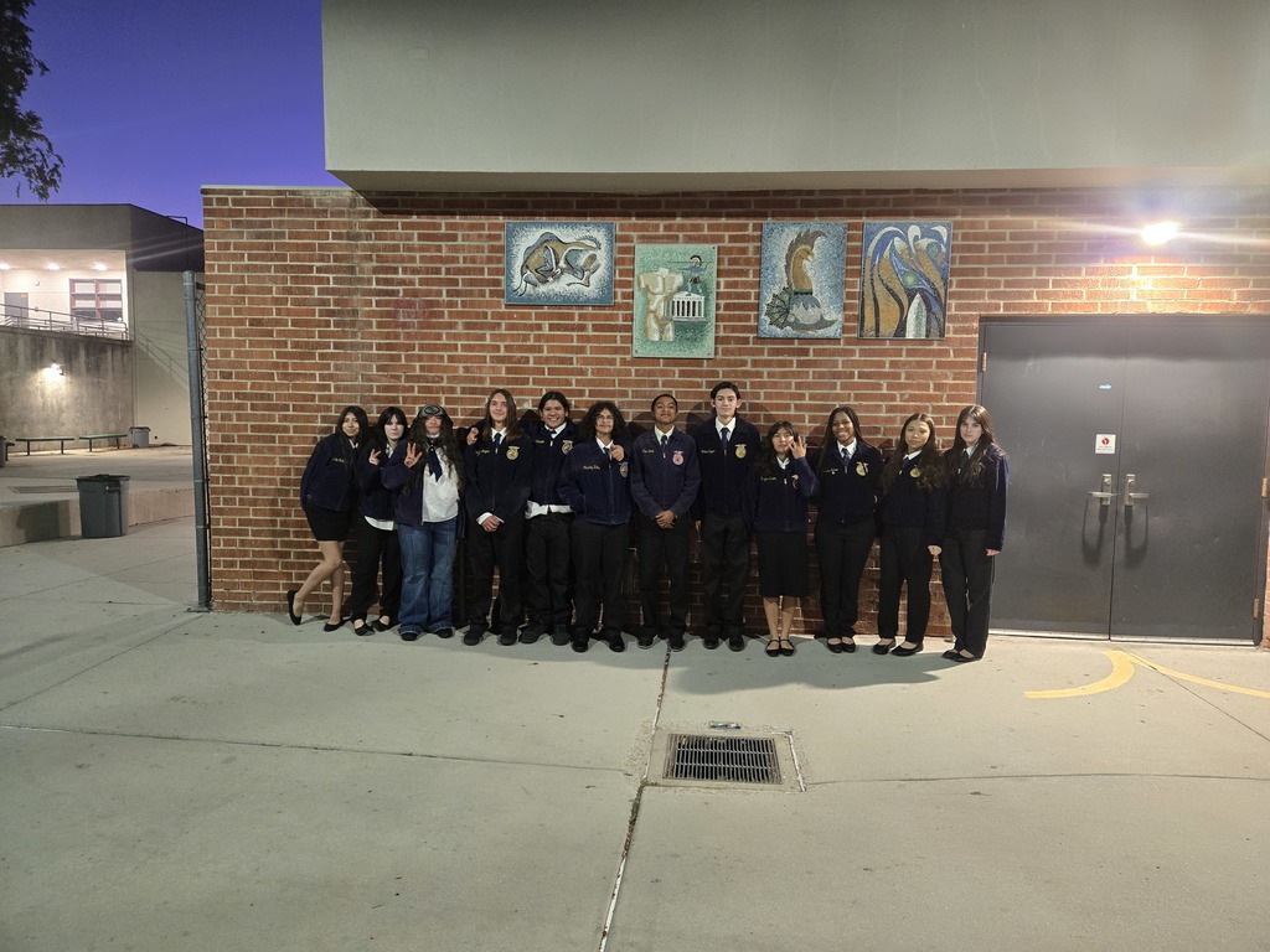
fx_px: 844
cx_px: 635
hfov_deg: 73.9
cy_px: 476
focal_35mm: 23
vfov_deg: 58.9
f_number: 1.8
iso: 640
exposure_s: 1/60
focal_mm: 5.4
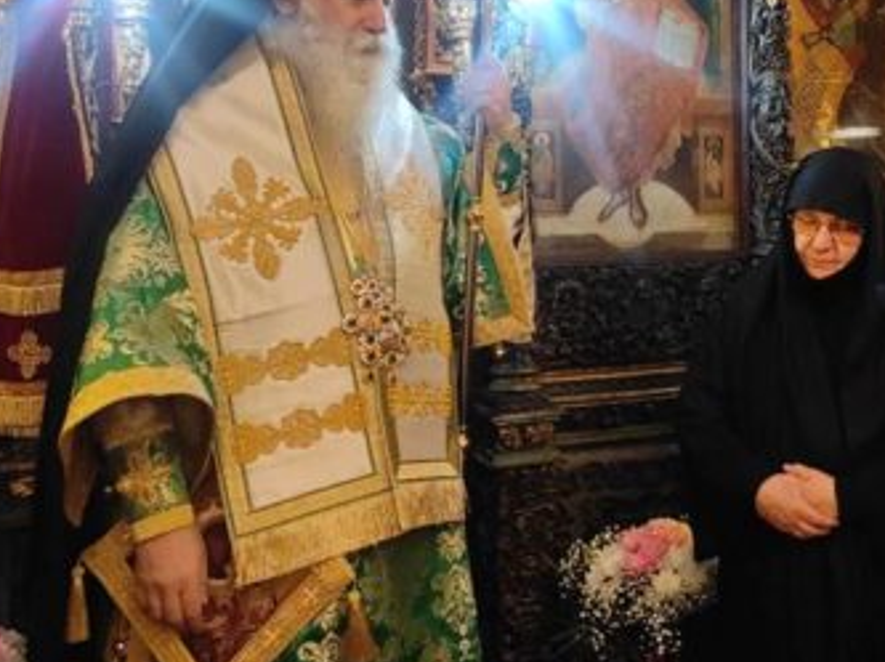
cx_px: 712
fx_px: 1149
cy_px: 153
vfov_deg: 31.5
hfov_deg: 40.3
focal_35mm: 45
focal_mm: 5.43
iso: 545
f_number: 1.89
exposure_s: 1/33
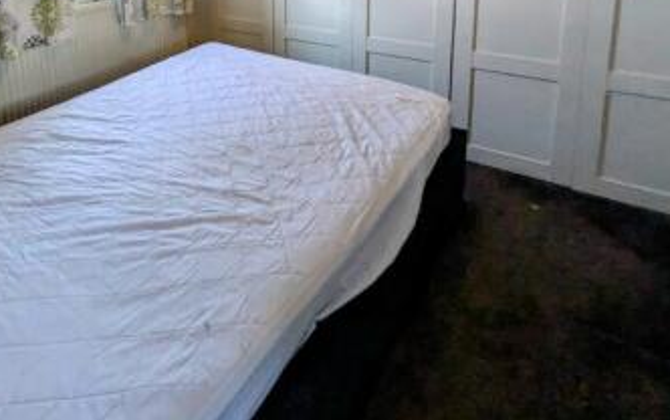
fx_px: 475
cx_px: 240
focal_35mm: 26
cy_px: -7
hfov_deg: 69.0
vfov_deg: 41.1
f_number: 2.2
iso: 286
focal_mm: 1.83
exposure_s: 1/25
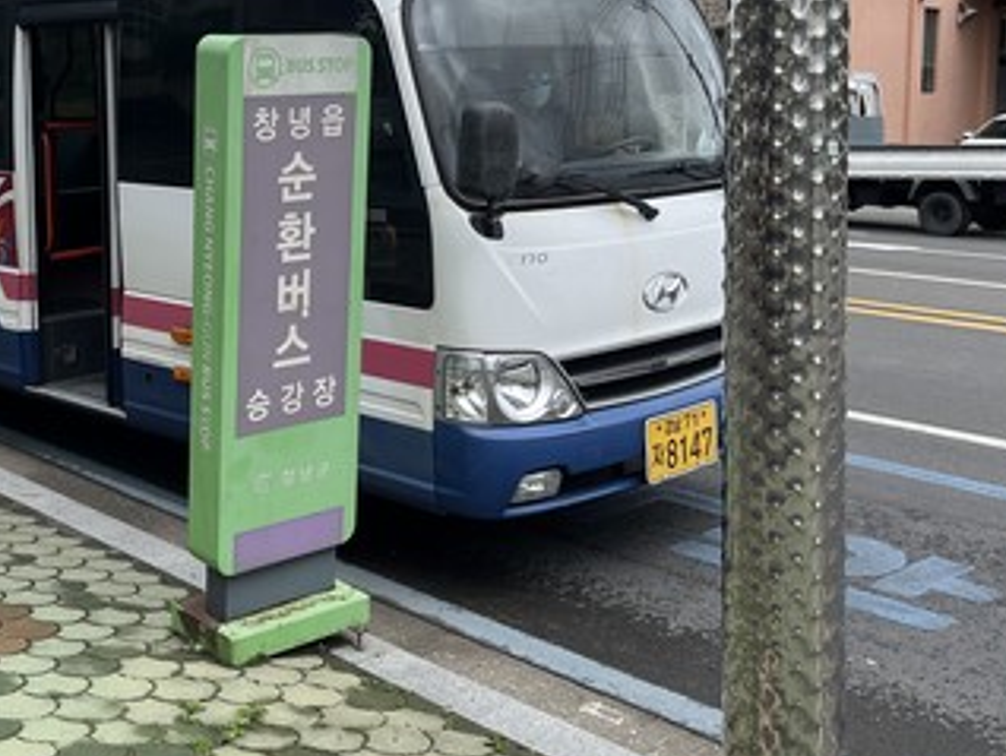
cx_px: 282
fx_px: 1425
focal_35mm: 49
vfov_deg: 29.3
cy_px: 199
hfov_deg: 38.1
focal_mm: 5.1
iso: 50
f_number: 1.6
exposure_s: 1/2024
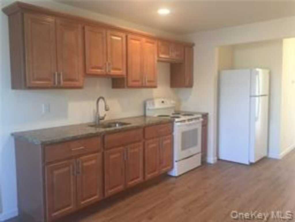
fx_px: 247
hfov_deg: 61.7
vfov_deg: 48.2
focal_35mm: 29
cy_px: 111
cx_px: 148
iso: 50
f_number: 2.2
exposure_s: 1/15
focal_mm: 4.15
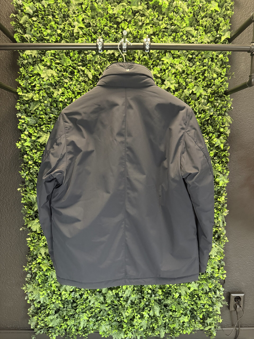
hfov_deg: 56.8
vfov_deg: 71.6
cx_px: 127
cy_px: 170
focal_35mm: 24
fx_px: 235
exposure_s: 1/33
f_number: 1.78
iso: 640
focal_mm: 6.76
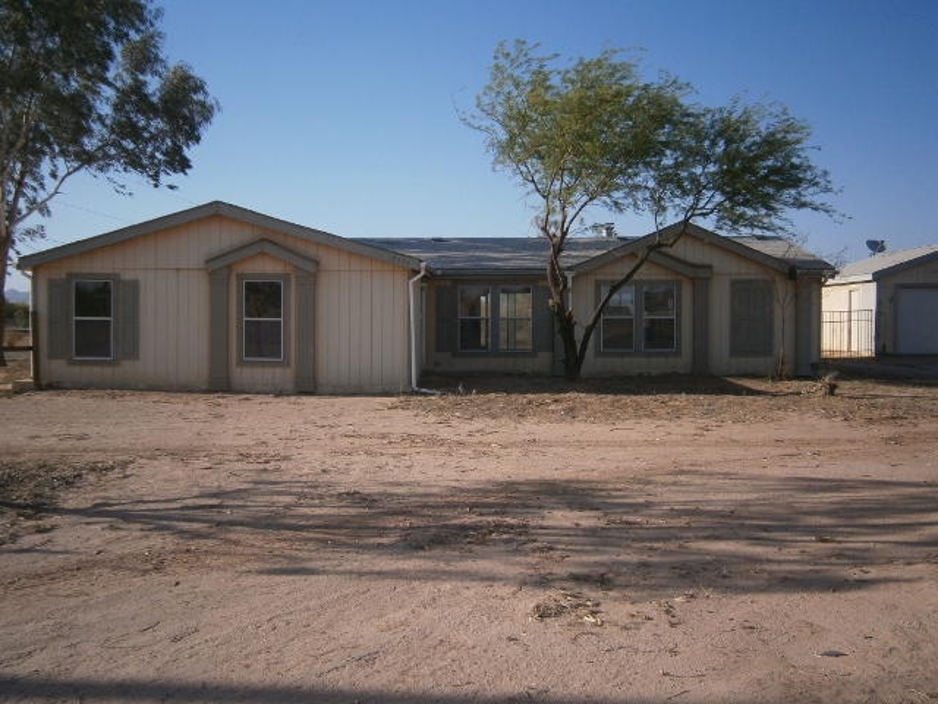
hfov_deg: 51.4
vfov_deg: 39.7
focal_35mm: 36
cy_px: 352
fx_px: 976
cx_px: 469
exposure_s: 1/1250
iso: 80
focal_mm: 6.4
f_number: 3.1
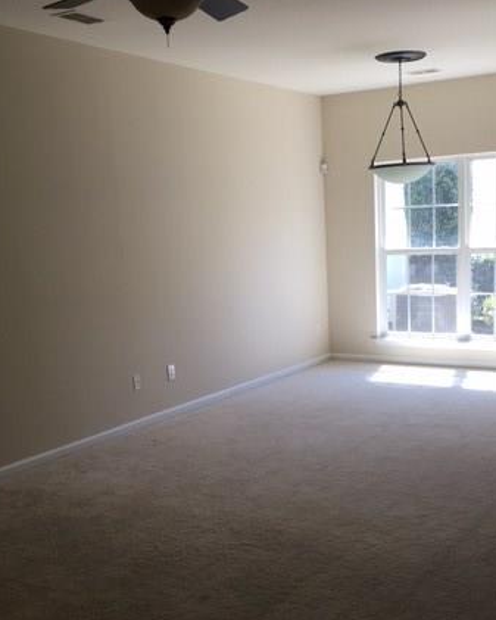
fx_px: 789
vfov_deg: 42.7
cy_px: 365
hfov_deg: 34.8
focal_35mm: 43
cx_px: 293
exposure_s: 1/120
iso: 25
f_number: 2.2
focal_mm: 4.15
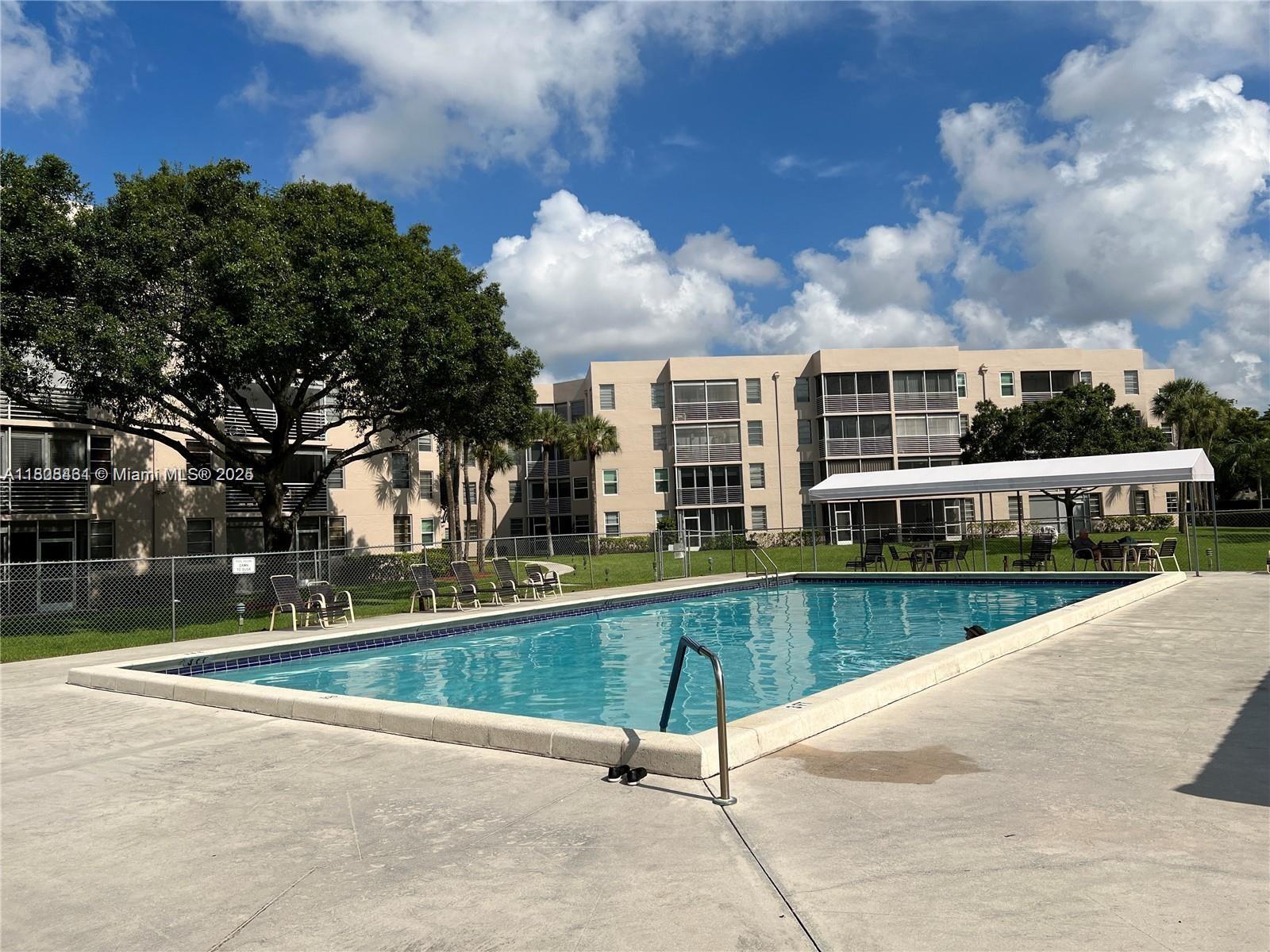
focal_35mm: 26
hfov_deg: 67.3
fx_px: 954
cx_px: 635
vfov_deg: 53.1
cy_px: 476
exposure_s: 1/8000
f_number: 1.5
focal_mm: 5.7
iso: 50
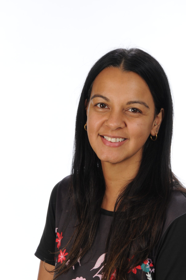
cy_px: 169
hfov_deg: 7.7
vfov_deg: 11.5
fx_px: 1389
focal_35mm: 179
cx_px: 123
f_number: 11
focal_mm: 85
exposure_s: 1/160
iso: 200
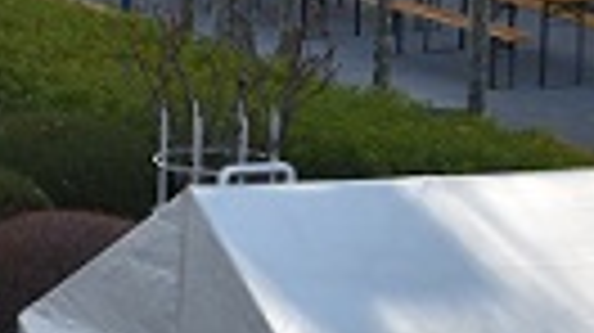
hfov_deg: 7.7
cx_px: -328
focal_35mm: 276
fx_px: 4346
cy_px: -108
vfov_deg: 4.4
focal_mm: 29
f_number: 6.3
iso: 100
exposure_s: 1/160
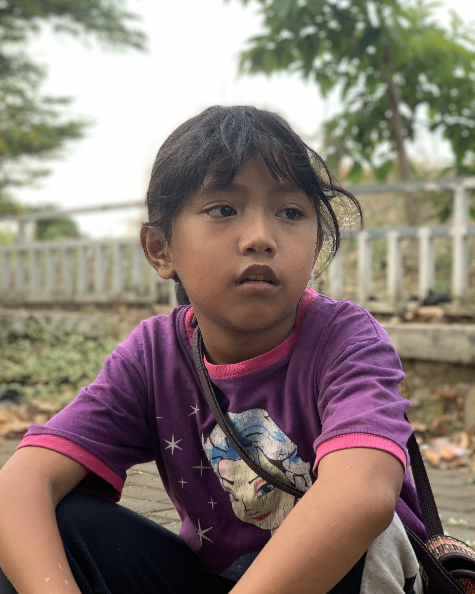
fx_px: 1195
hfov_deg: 22.5
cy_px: 296
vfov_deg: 27.9
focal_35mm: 68
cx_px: 244
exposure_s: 1/122
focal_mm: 6
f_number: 2.4
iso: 32
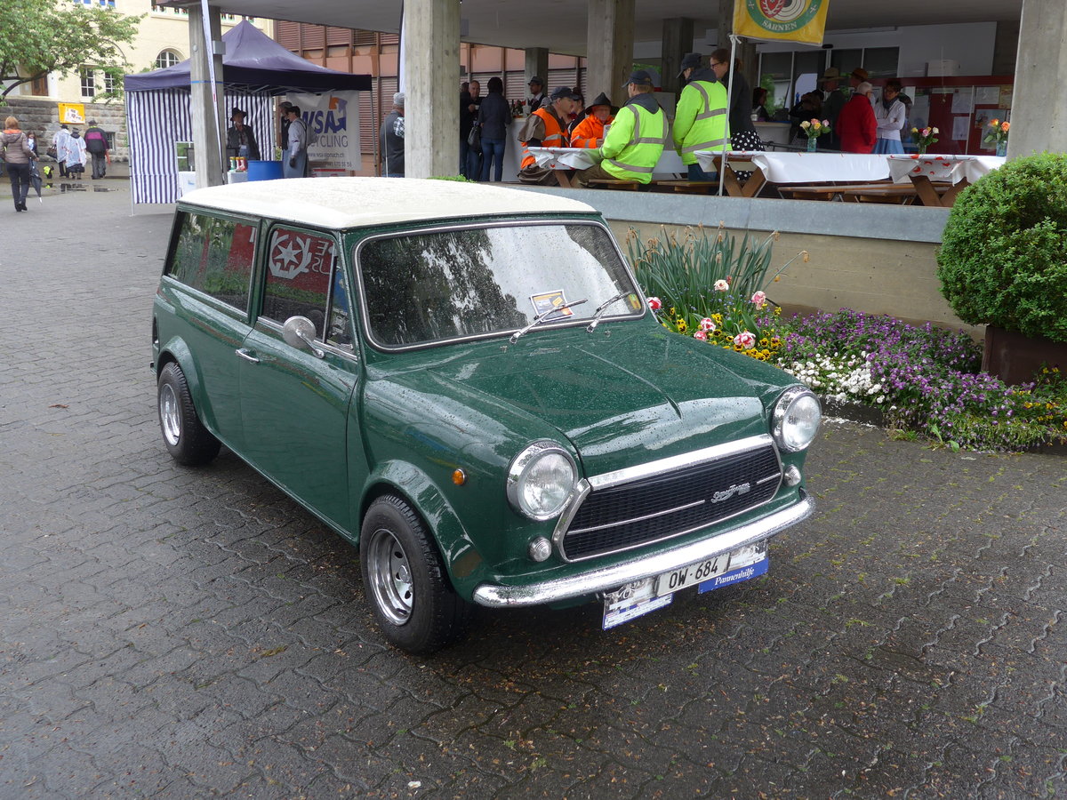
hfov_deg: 54.0
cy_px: 400
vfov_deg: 41.8
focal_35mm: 34
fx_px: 1048
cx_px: 534
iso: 80
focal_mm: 7
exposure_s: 1/125
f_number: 2.8
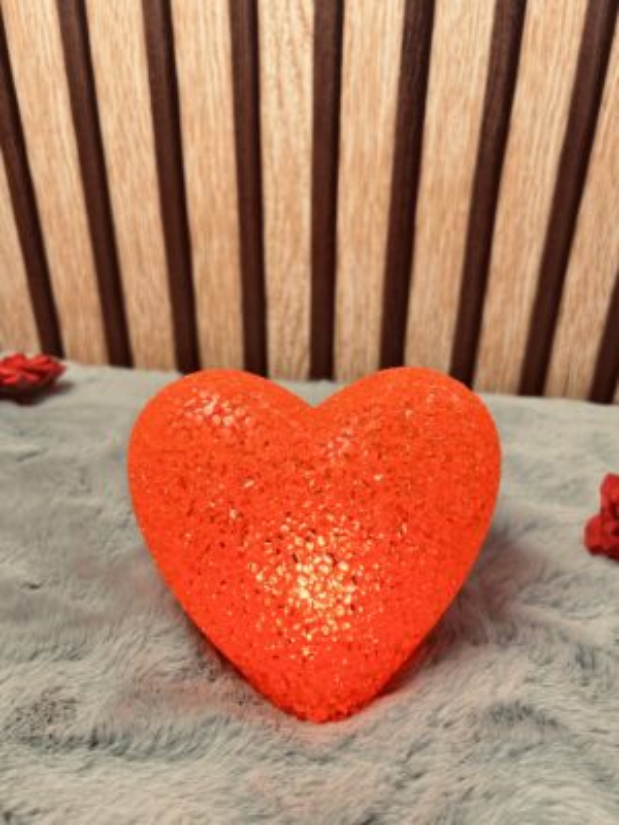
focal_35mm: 26
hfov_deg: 53.1
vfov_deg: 67.3
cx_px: 310
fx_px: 620
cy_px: 412
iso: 64
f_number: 1.5
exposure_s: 1/50
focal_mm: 5.7
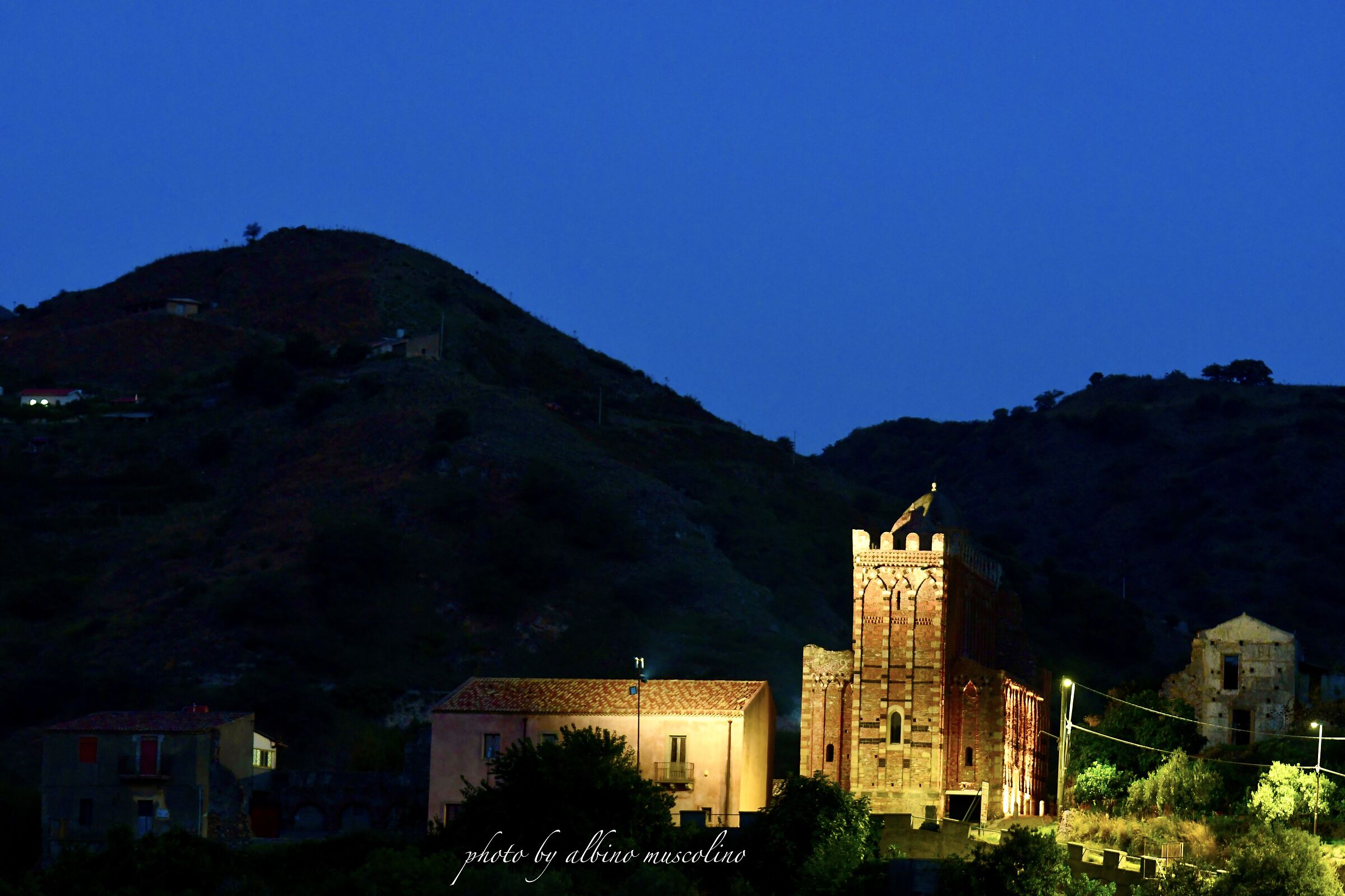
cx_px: 672
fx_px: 6276
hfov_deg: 12.2
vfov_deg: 8.2
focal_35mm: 168
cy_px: 448
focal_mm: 112
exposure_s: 1/2
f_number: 4
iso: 2000
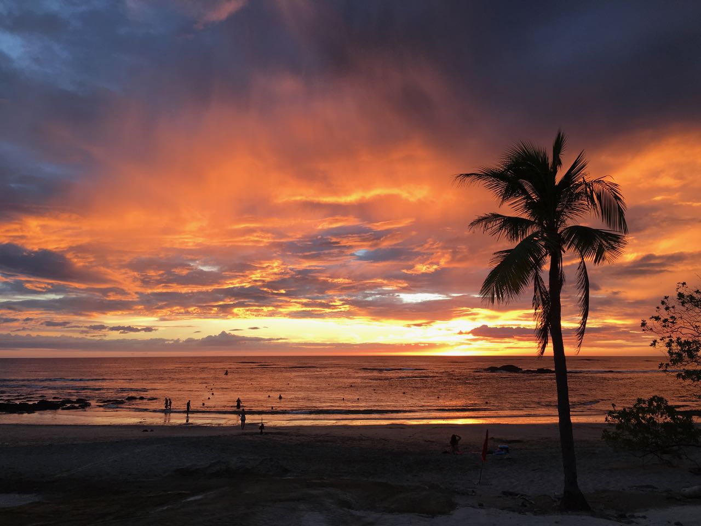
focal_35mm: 29
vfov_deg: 48.2
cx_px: 350
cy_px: 263
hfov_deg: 61.7
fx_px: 587
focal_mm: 4.15
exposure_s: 1/120
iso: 25
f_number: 2.2
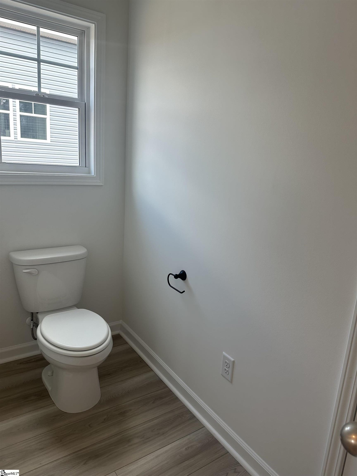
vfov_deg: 71.6
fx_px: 330
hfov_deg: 56.8
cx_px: 178
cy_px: 238
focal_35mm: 24
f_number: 1.78
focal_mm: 6.86
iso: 80
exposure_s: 1/143
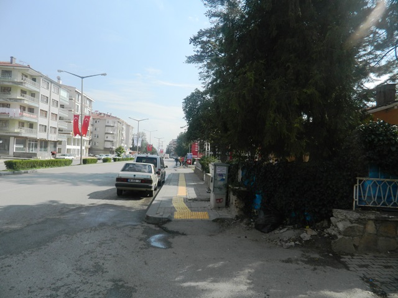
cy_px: 149
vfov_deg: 54.9
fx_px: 287
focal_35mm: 25
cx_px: 199
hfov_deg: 69.4
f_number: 3.1
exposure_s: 1/1000
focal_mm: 4.5
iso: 80
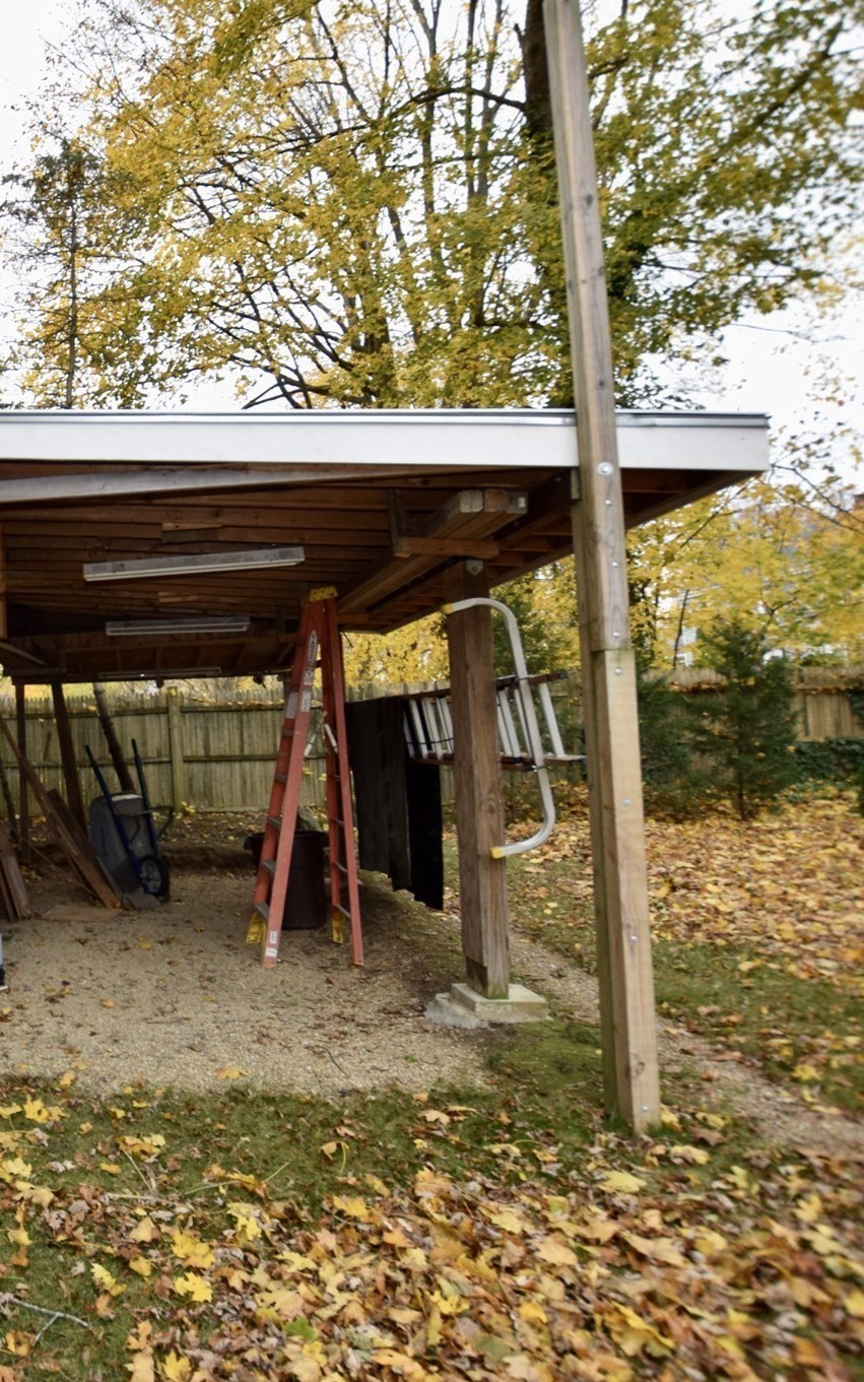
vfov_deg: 77.1
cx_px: -96
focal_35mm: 23
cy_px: 690
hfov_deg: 41.6
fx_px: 866
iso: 400
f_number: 5
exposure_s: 1/100
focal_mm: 10
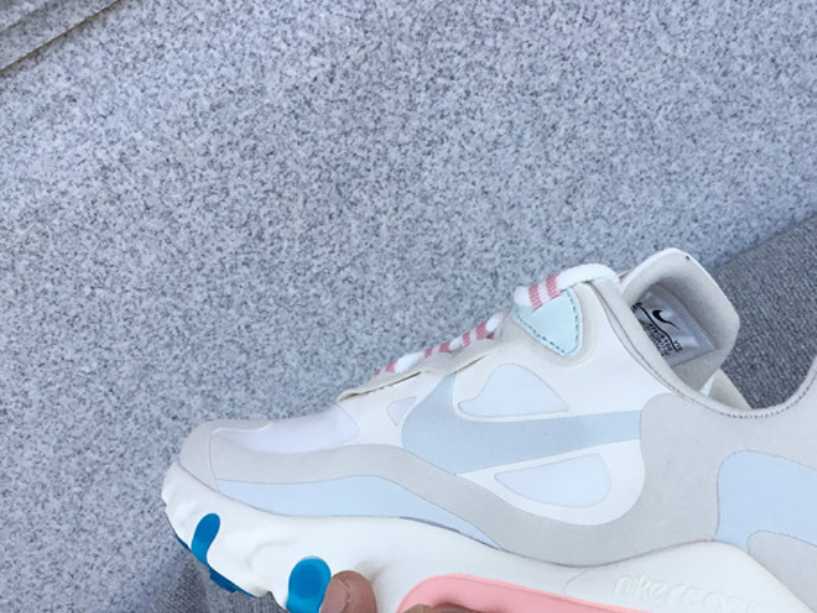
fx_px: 1181
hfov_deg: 37.9
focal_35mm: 50
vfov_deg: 28.6
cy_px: 469
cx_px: 508
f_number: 2.4
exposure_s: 1/286
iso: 25
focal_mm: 3.3
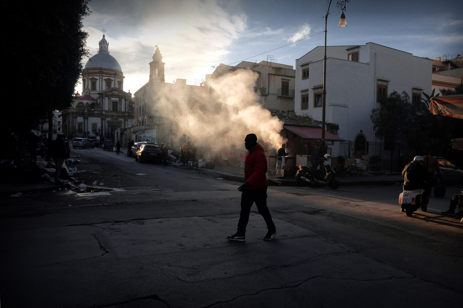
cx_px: 232
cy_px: 154
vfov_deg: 47.9
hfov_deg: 67.4
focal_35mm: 27
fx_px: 347
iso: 320
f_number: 11
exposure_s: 1/125
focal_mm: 18
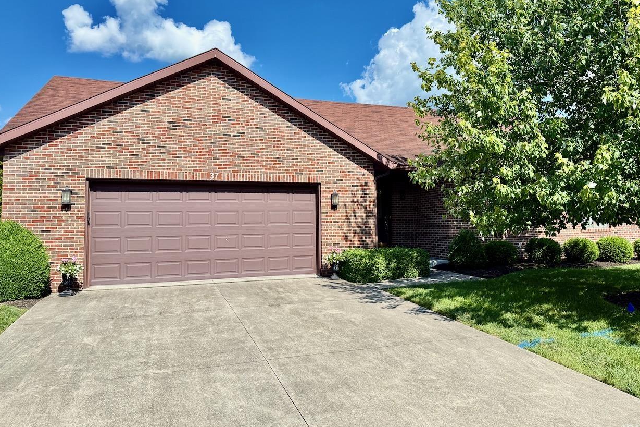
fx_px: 462
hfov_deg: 69.4
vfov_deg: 49.5
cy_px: 190
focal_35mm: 26
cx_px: 330
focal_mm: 6.76
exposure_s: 1/2801
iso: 100
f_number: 1.78
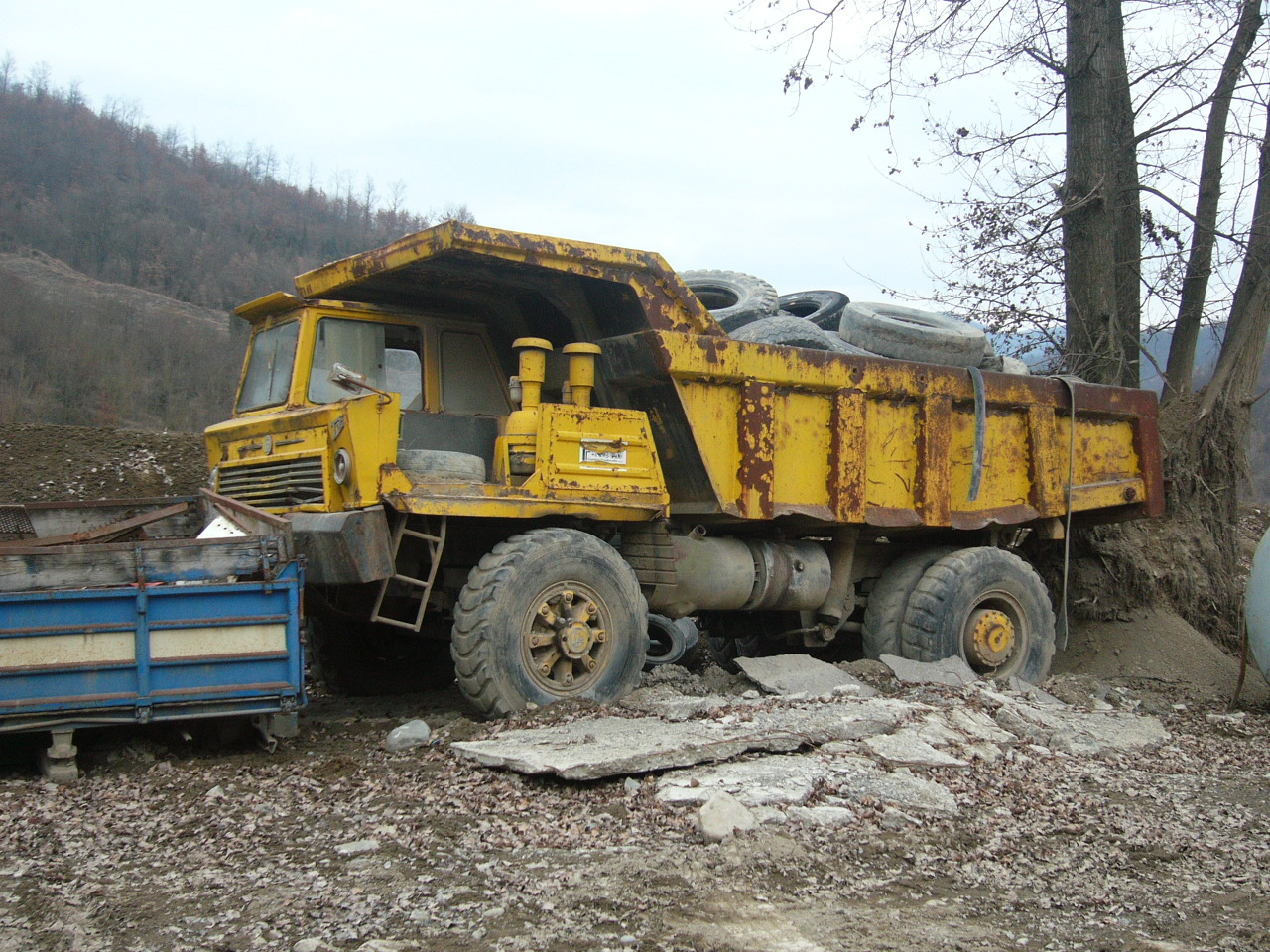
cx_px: 635
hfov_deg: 41.2
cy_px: 476
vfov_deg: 31.5
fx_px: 1688
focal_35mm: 46
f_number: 3.2
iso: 100
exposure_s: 1/100
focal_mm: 7.6
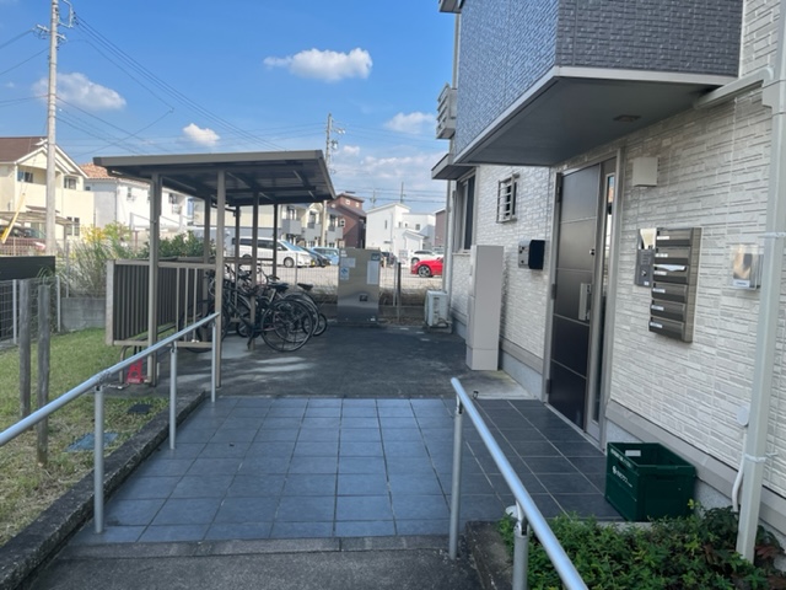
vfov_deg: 53.1
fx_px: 590
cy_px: 295
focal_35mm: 26
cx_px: 393
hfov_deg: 67.3
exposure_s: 1/1992
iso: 50
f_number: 1.6
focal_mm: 5.1
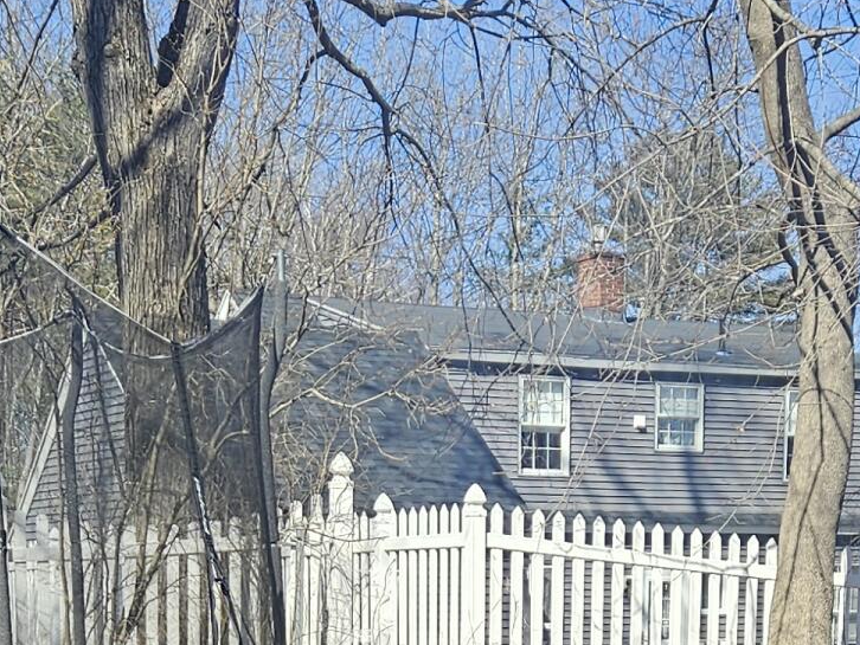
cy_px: 975
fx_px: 2361
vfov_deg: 14.5
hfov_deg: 20.6
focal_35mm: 95
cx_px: 524
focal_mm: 5.4
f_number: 1.8
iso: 25
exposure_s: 1/917
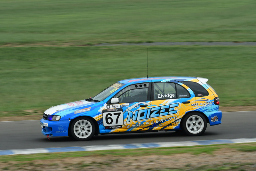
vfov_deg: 6.8
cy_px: 86
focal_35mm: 202
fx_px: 1440
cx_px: 128
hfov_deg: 10.2
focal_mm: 135
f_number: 11
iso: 500
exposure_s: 1/250
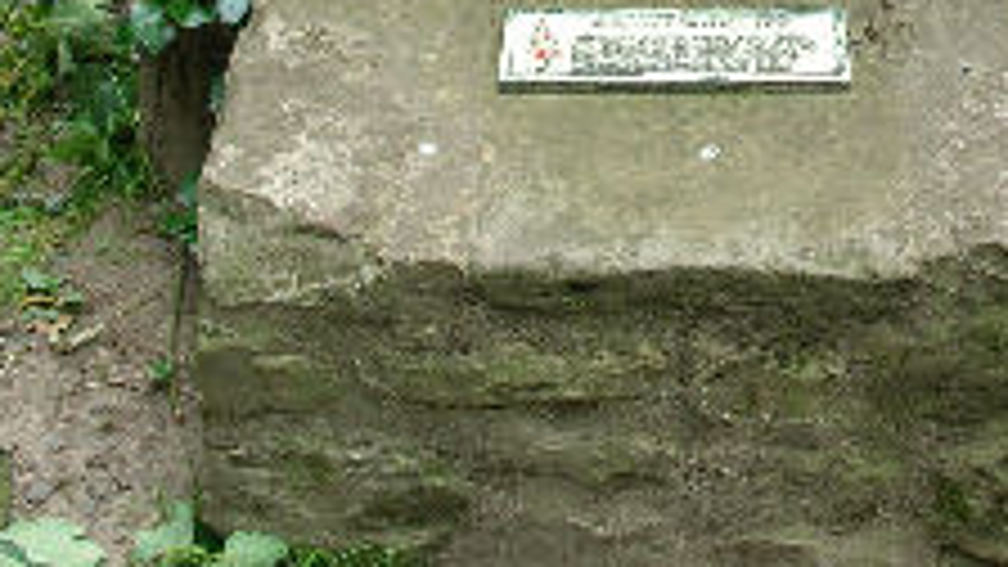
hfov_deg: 24.9
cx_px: 680
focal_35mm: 85
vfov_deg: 13.6
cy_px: -209
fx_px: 2272
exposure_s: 1/42.5
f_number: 3
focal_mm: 5.8
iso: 50
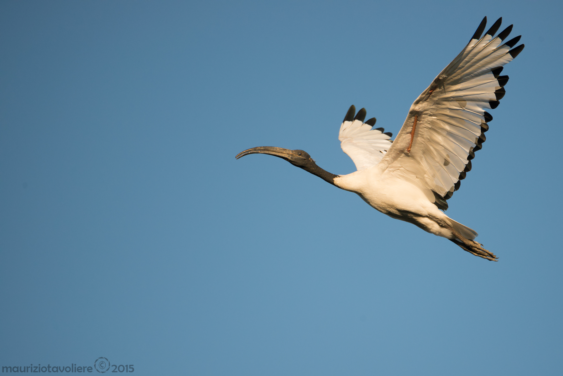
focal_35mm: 600
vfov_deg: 2.3
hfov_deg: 3.4
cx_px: 282
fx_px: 9386
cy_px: 188
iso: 800
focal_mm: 600
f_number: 8
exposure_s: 1/2500
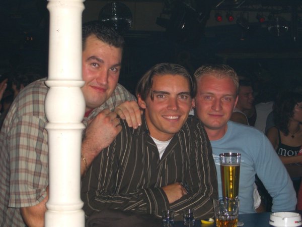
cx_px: 151
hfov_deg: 28.6
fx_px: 593
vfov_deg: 21.6
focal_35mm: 68
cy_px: 114
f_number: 4
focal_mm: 14.2
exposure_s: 1/60
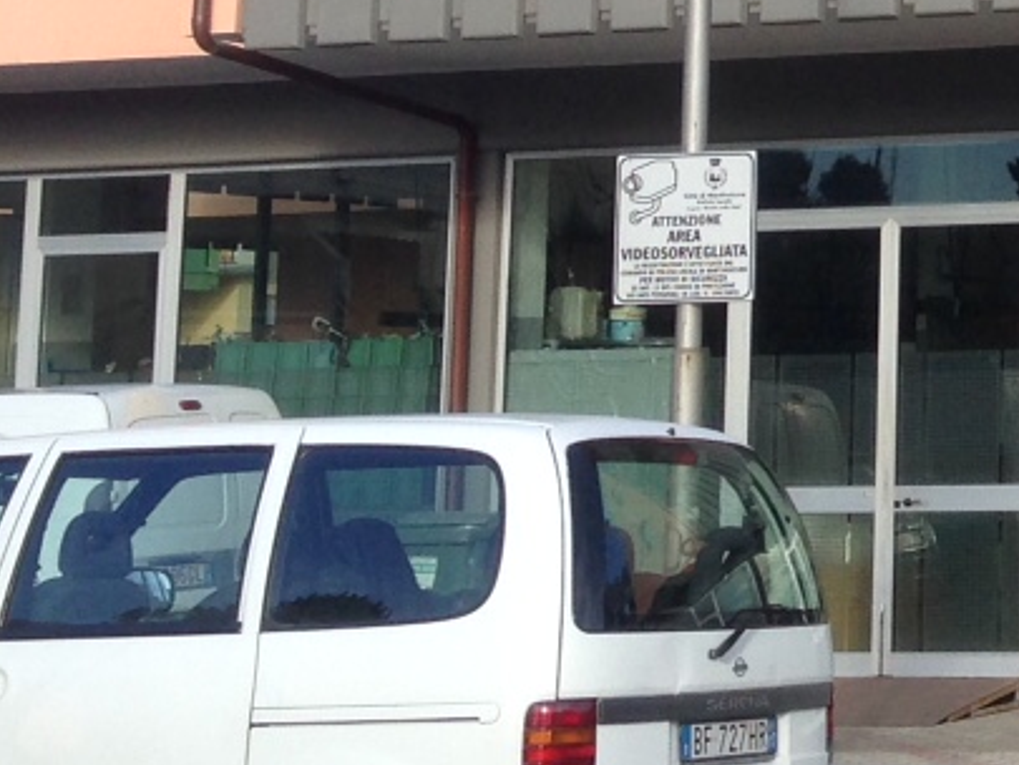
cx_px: 1663
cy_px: -191
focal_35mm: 133
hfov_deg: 13.7
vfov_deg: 10.9
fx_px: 3916
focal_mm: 4.12
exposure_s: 1/609
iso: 50
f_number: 2.4
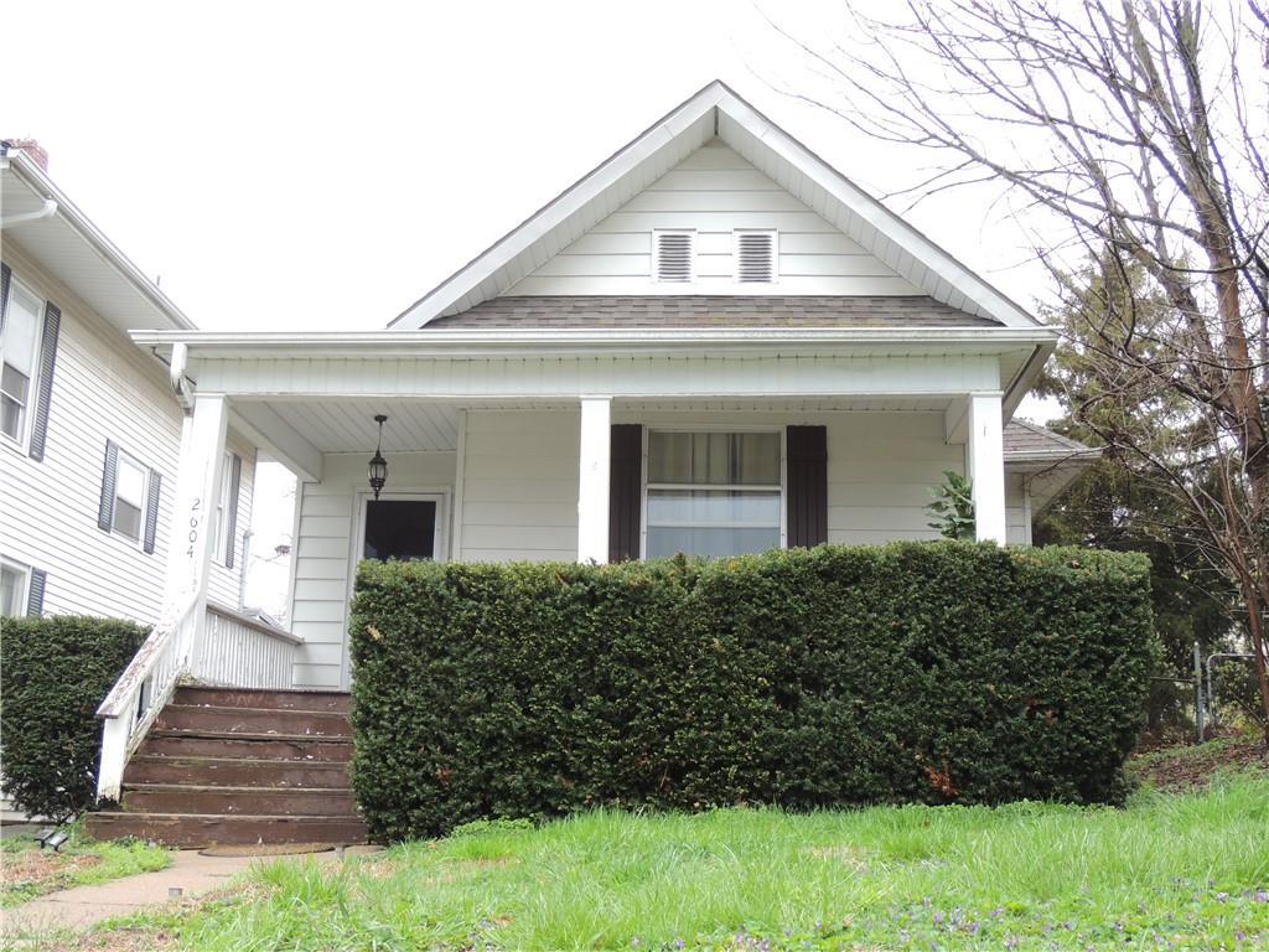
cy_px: 476
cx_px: 634
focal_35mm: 43
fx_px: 1576
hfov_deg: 43.9
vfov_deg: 33.6
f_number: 3.4
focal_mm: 7.6
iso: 100
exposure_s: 1/60
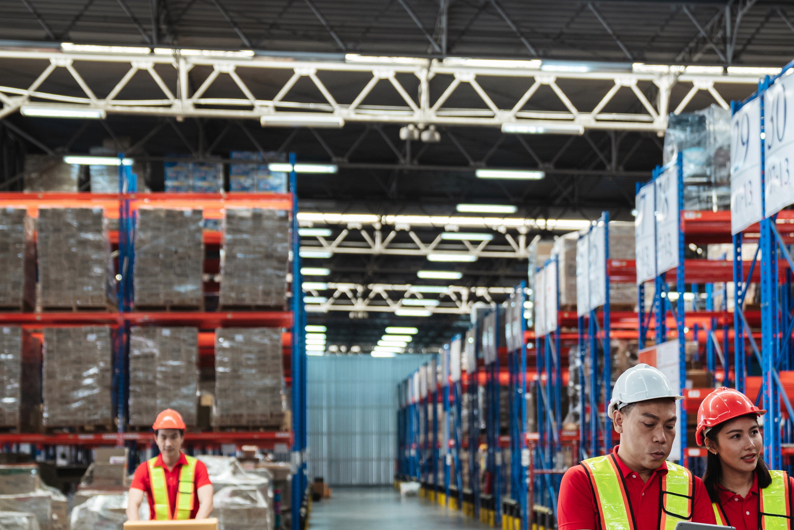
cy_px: 344
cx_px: 428
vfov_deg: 15.2
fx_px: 1985
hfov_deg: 22.6
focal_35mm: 90
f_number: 2.8
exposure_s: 1/80
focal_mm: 49
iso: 320
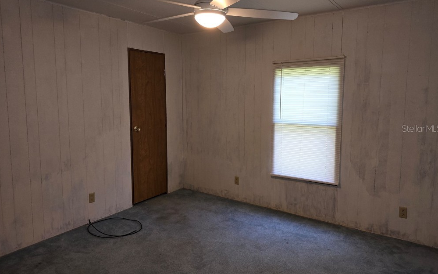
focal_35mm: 25
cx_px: 219
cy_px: 128
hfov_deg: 72.6
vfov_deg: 49.2
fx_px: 298
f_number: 1.7
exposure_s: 1/60
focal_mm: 6.3
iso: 80
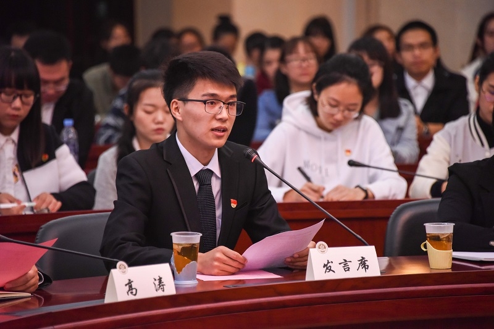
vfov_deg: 5.5
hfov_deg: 8.2
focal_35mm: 250
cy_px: 164
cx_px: 247
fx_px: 3430
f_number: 5.6
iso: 3200
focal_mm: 250
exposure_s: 1/160
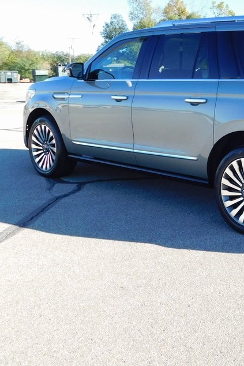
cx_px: 243
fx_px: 478
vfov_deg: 41.7
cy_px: 146
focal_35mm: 47
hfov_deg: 27.1
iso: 125
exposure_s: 1/500
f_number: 3.2
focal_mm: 4.9
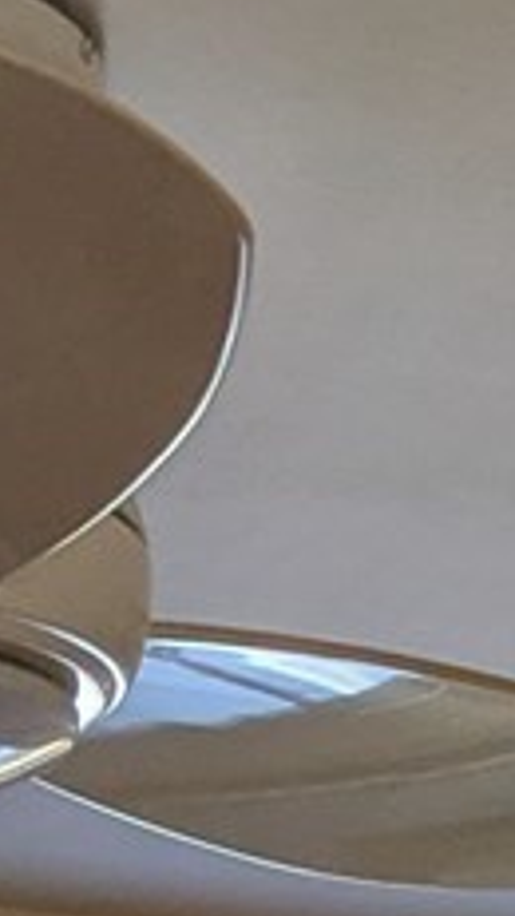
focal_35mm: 174
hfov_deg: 7.0
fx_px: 4223
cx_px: 153
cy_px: 2657
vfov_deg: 9.8
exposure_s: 1/120
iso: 66
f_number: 1.85
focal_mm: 6.81
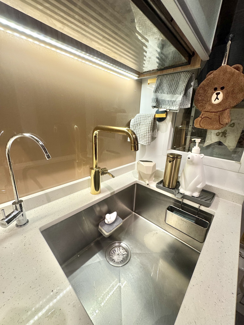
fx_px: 132
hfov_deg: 85.7
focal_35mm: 14
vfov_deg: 102.1
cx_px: 122
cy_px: 162
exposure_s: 1/100
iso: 250
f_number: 2.2
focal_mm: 2.22
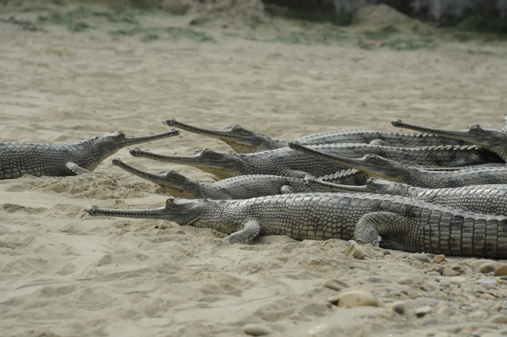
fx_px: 4222
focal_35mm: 300
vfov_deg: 4.6
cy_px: 168
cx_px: 254
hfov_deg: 6.9
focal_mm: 300
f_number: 14
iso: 1250
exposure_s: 1/800
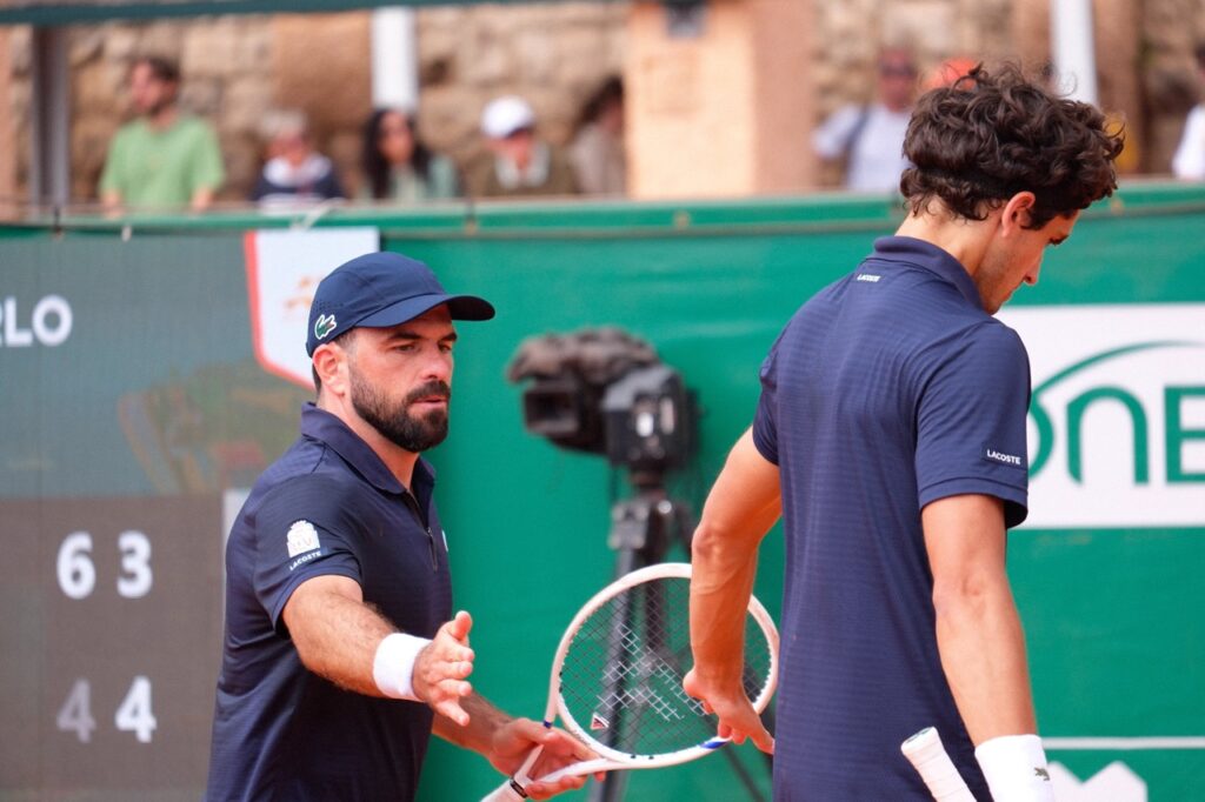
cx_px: 602
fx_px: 10038
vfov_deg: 4.6
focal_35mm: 300
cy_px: 401
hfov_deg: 6.9
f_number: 4.8
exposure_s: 1/800
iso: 320
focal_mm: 200
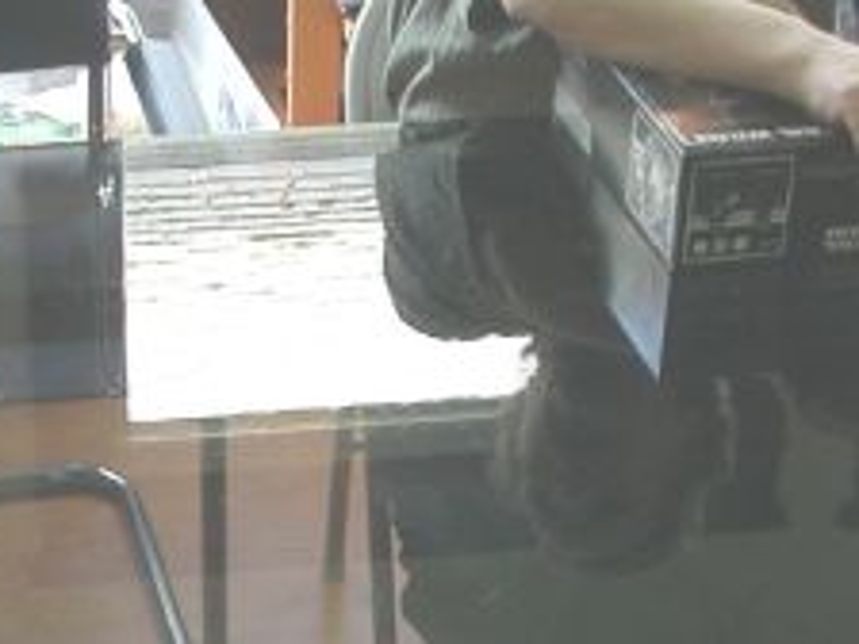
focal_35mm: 99
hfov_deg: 19.8
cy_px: 464
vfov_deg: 14.9
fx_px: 2457
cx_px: 418
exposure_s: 1/20.3
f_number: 2.7
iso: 100
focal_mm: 5.6
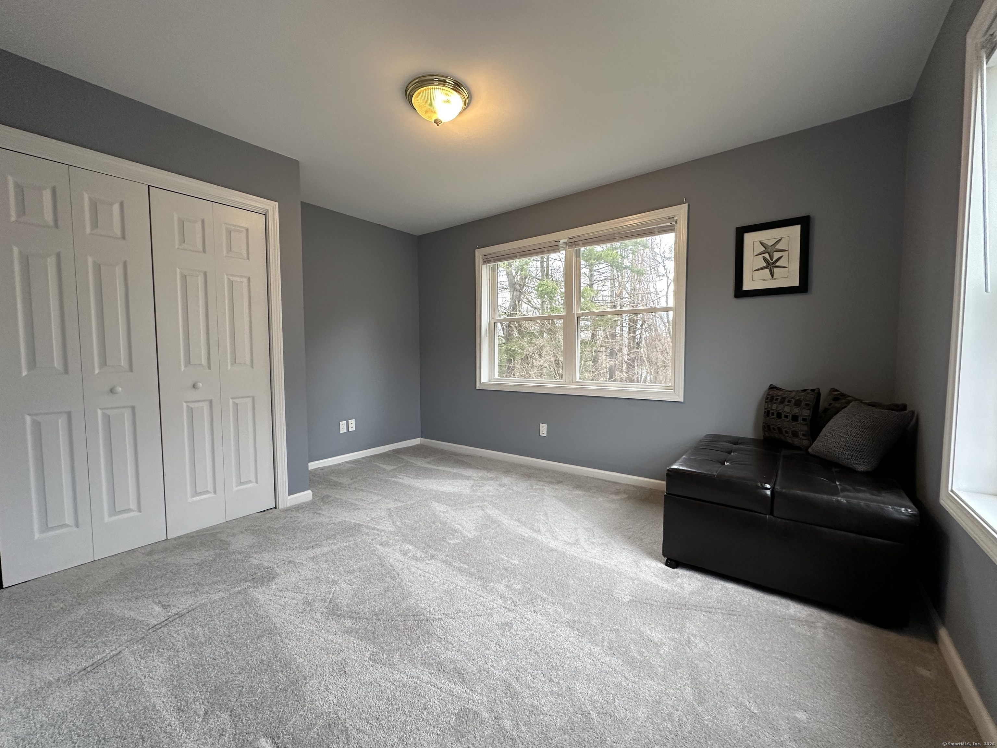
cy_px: 374
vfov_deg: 85.7
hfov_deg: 102.1
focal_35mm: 14
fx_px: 403
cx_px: 498
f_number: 2.2
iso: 200
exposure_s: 1/120
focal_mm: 2.22
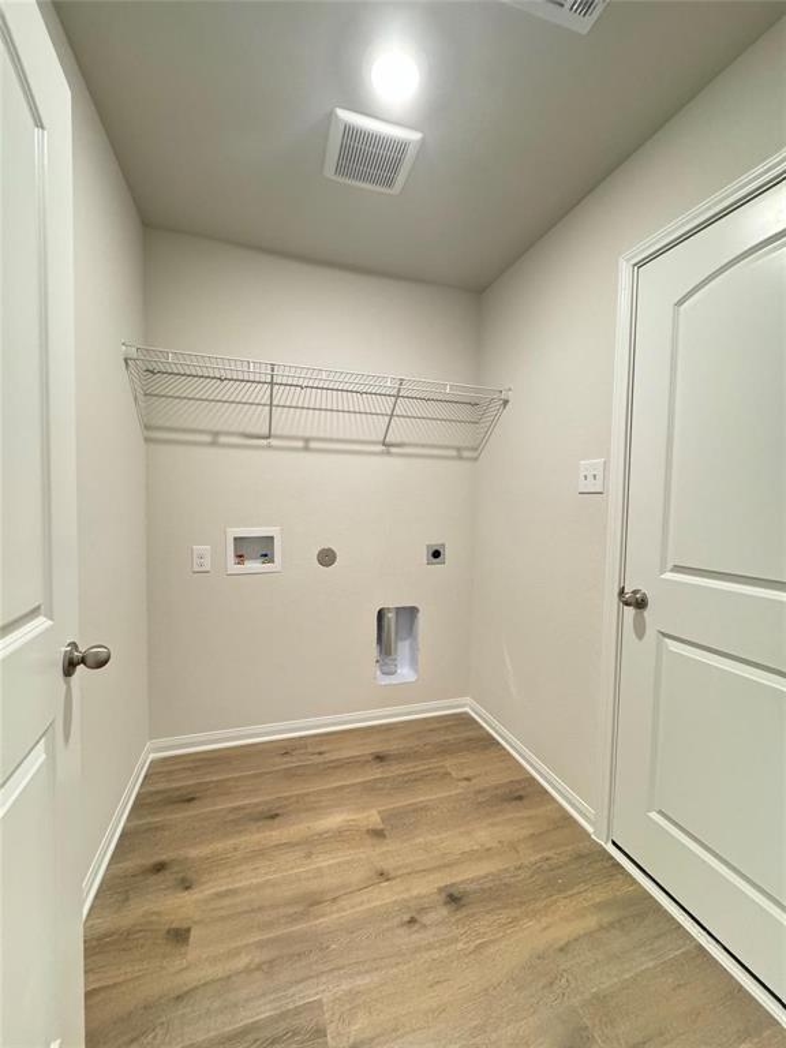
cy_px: 524
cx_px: 393
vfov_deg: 102.1
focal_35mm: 14
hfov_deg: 85.7
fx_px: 424
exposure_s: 1/60
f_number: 2.2
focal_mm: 2.22
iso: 800
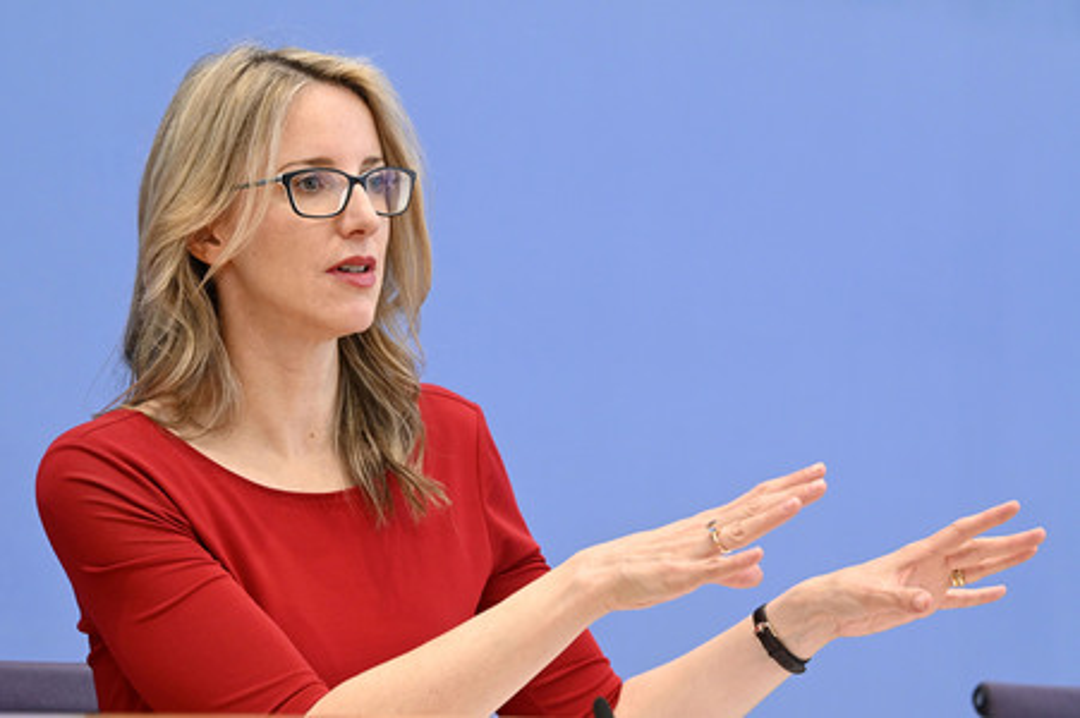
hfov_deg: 18.3
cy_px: 359
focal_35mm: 112
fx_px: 3357
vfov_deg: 12.2
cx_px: 540
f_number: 5.6
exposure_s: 1/400
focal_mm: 112
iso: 3200
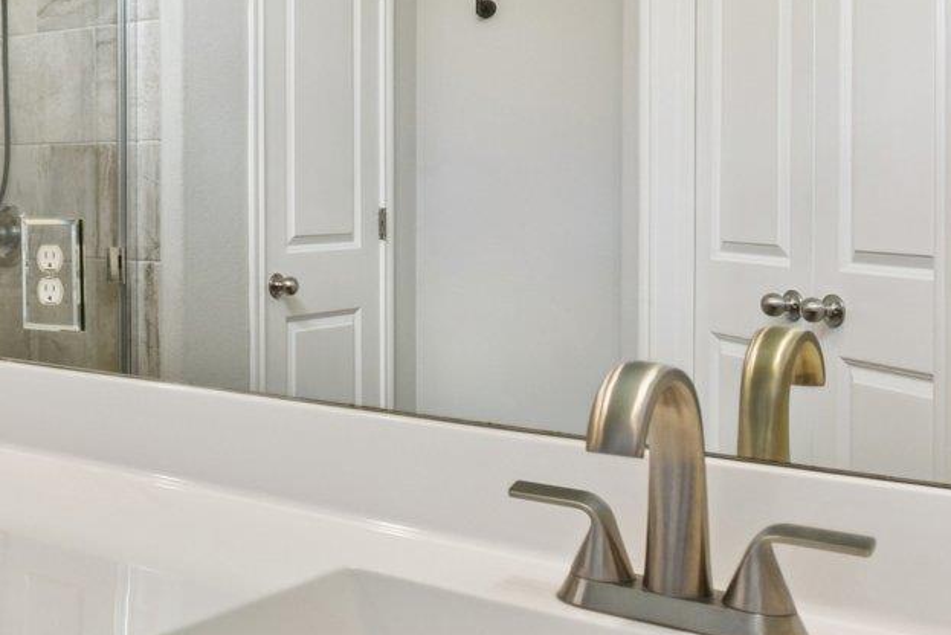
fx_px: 1216
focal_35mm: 46
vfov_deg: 29.0
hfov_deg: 35.9
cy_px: 203
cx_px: -110
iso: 360
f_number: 8
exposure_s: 1/8
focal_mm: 14
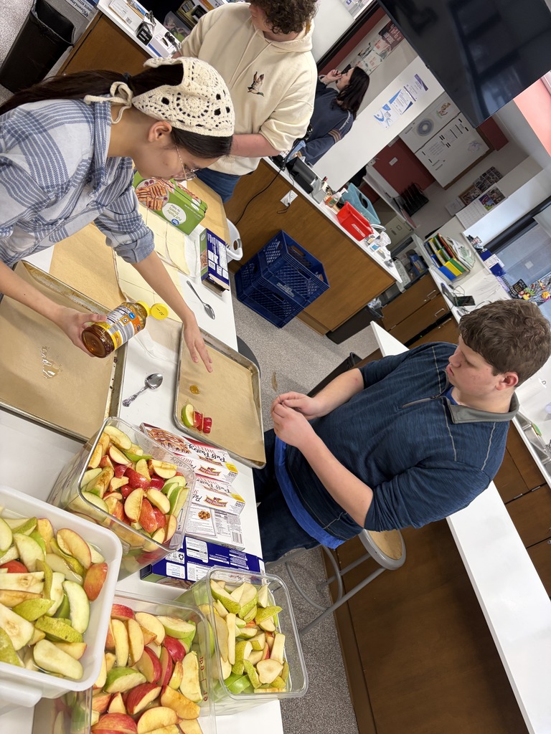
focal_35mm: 26
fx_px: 552
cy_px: 367
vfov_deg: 67.3
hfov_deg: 53.1
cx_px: 276
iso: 125
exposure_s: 1/100
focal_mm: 5.96
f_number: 1.6
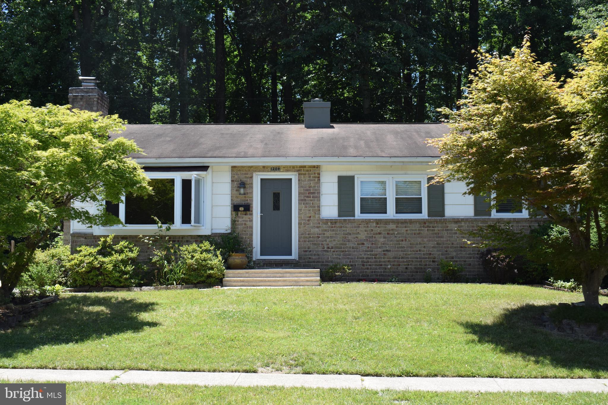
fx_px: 760
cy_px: 202
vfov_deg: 29.9
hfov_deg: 43.6
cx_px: 304
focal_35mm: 45
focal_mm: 30
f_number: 8
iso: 400
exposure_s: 1/500
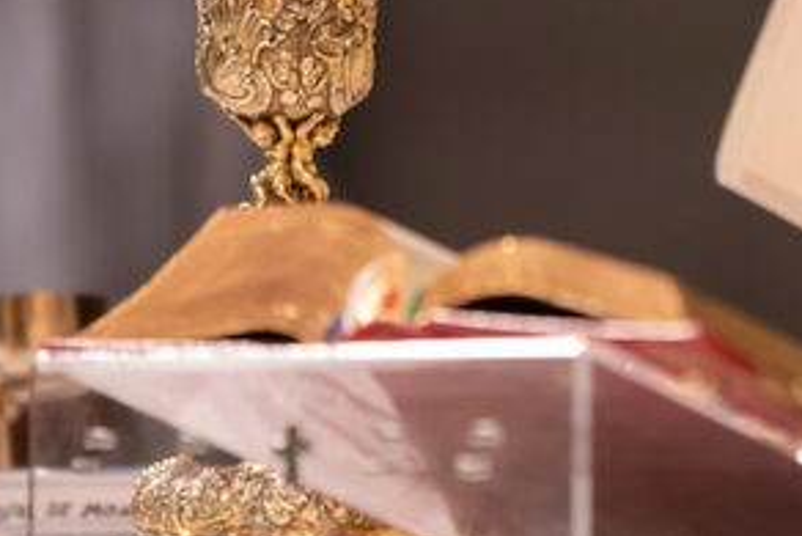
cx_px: 722
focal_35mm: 438
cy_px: 82
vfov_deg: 3.1
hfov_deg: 4.7
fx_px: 9762
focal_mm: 200
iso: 4000
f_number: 2.8
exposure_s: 1/250
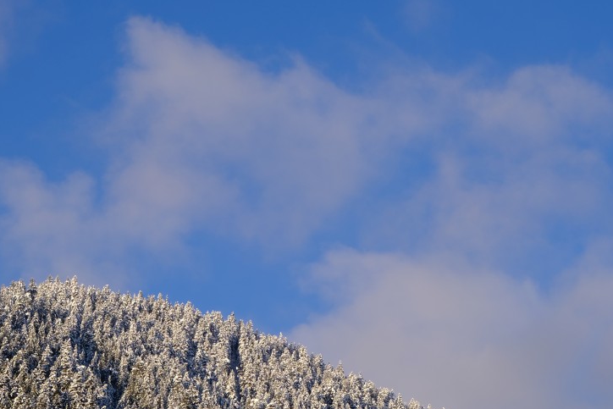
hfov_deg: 18.4
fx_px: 1890
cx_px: 249
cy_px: 243
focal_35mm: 111
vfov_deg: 12.3
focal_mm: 44.7
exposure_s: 1/250
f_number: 8
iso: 160
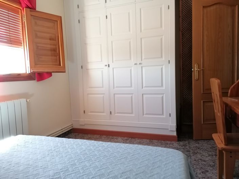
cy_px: 90
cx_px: 120
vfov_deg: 51.3
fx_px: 186
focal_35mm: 27
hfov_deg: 65.3
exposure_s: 1/100
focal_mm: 4.75
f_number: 1.8
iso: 500
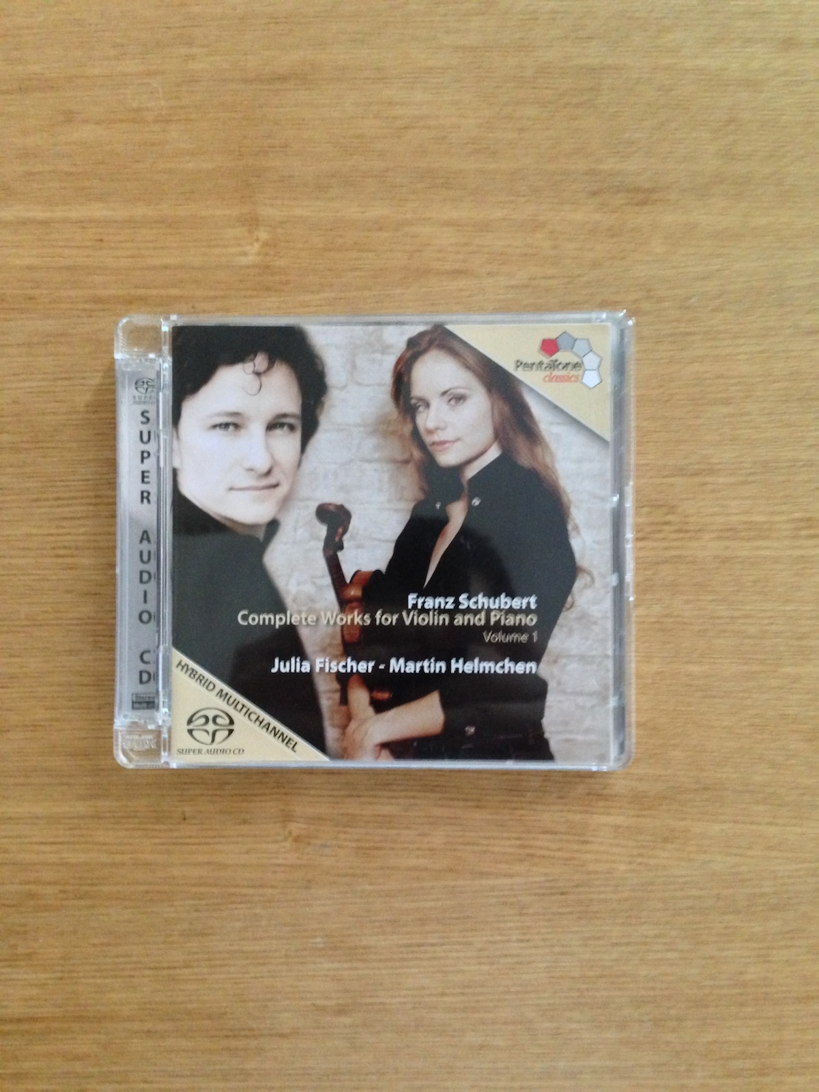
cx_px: 410
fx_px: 1041
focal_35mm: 33
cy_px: 546
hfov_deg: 42.9
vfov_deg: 55.4
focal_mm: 4.13
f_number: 2.4
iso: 500
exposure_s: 1/15
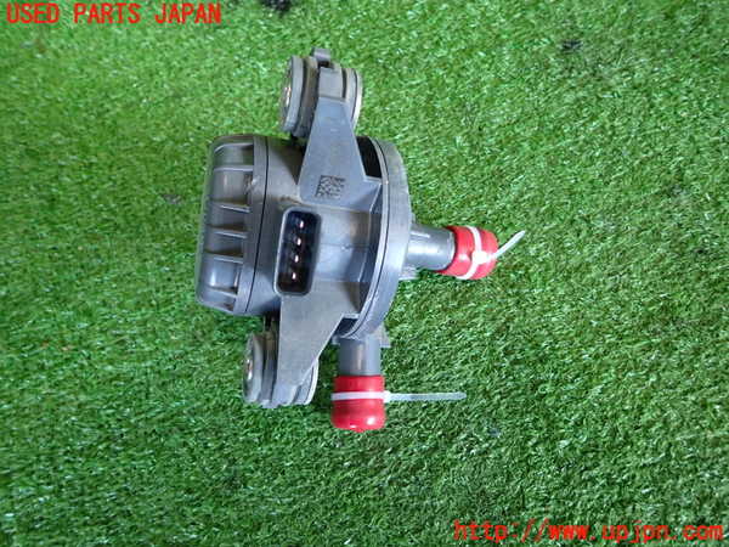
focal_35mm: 25
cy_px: 274
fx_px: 526
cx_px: 364
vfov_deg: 54.9
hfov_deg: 69.4
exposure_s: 1/40
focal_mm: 4.5
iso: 200
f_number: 2
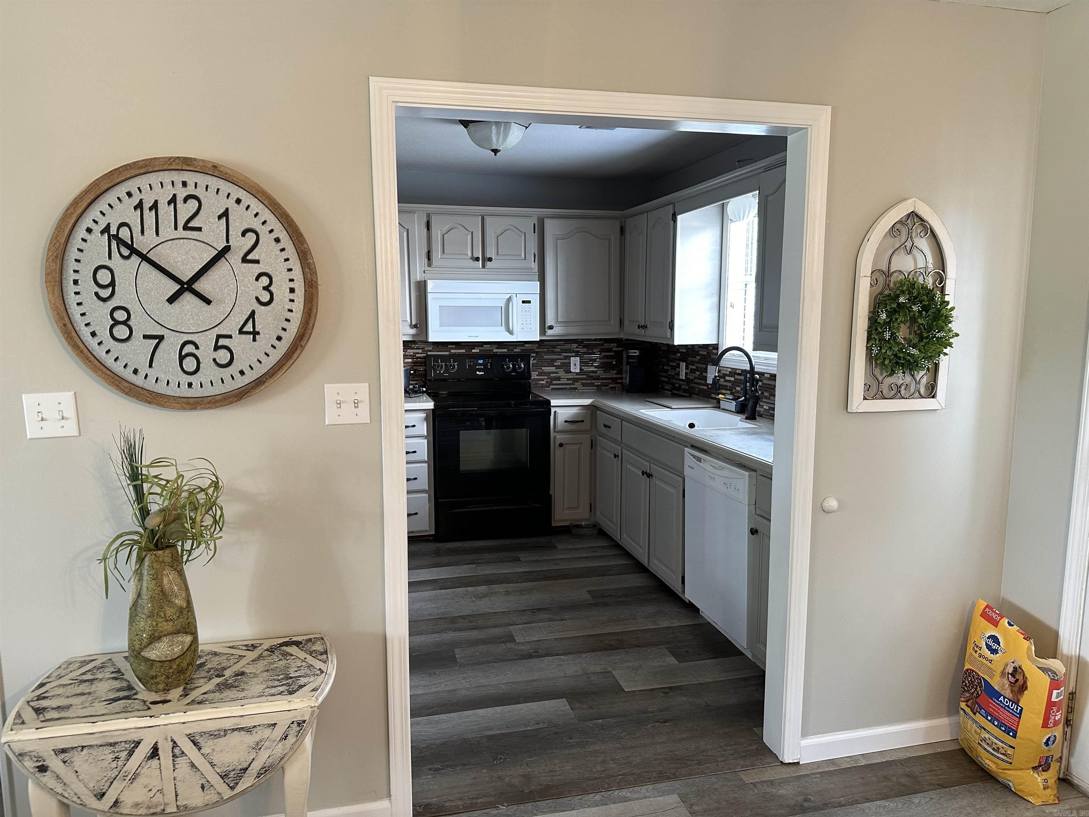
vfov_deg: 56.8
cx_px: 544
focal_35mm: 24
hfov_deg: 71.6
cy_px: 408
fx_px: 755
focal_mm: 6.86
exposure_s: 1/60
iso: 200
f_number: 1.78
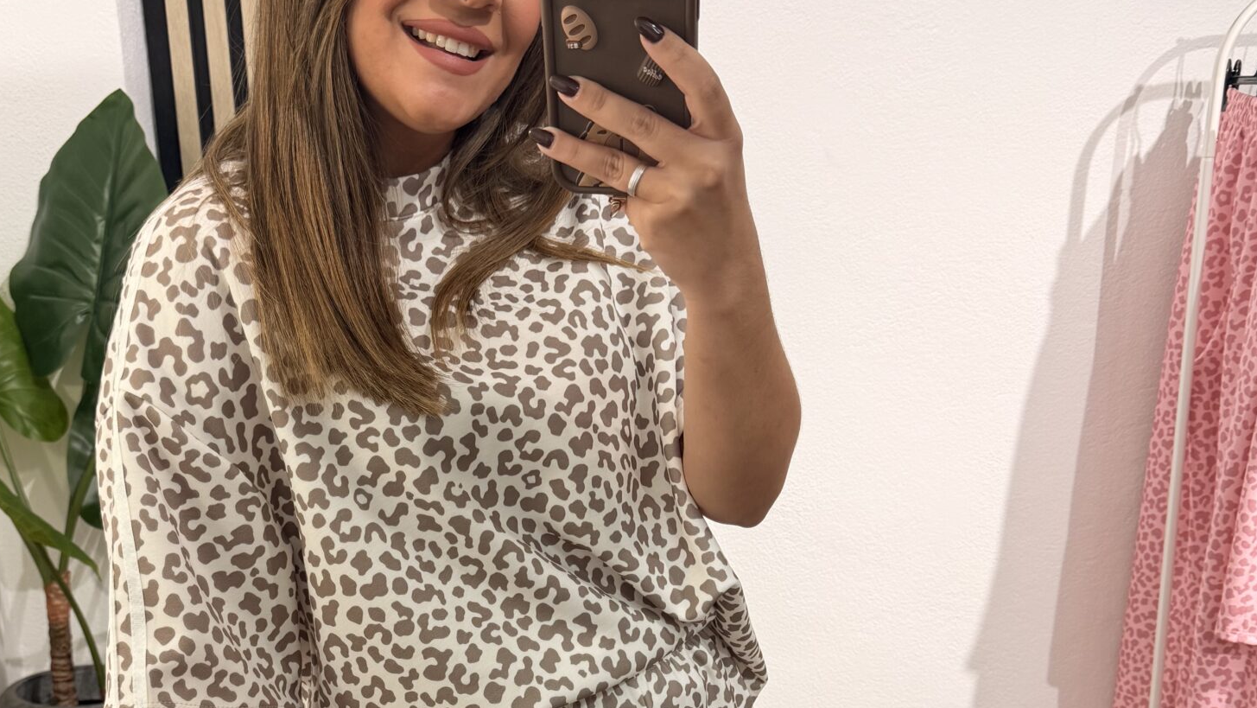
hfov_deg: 44.3
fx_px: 1533
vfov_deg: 24.6
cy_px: 726
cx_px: 500
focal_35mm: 46
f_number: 1.78
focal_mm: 6.76
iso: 64
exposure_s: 1/100
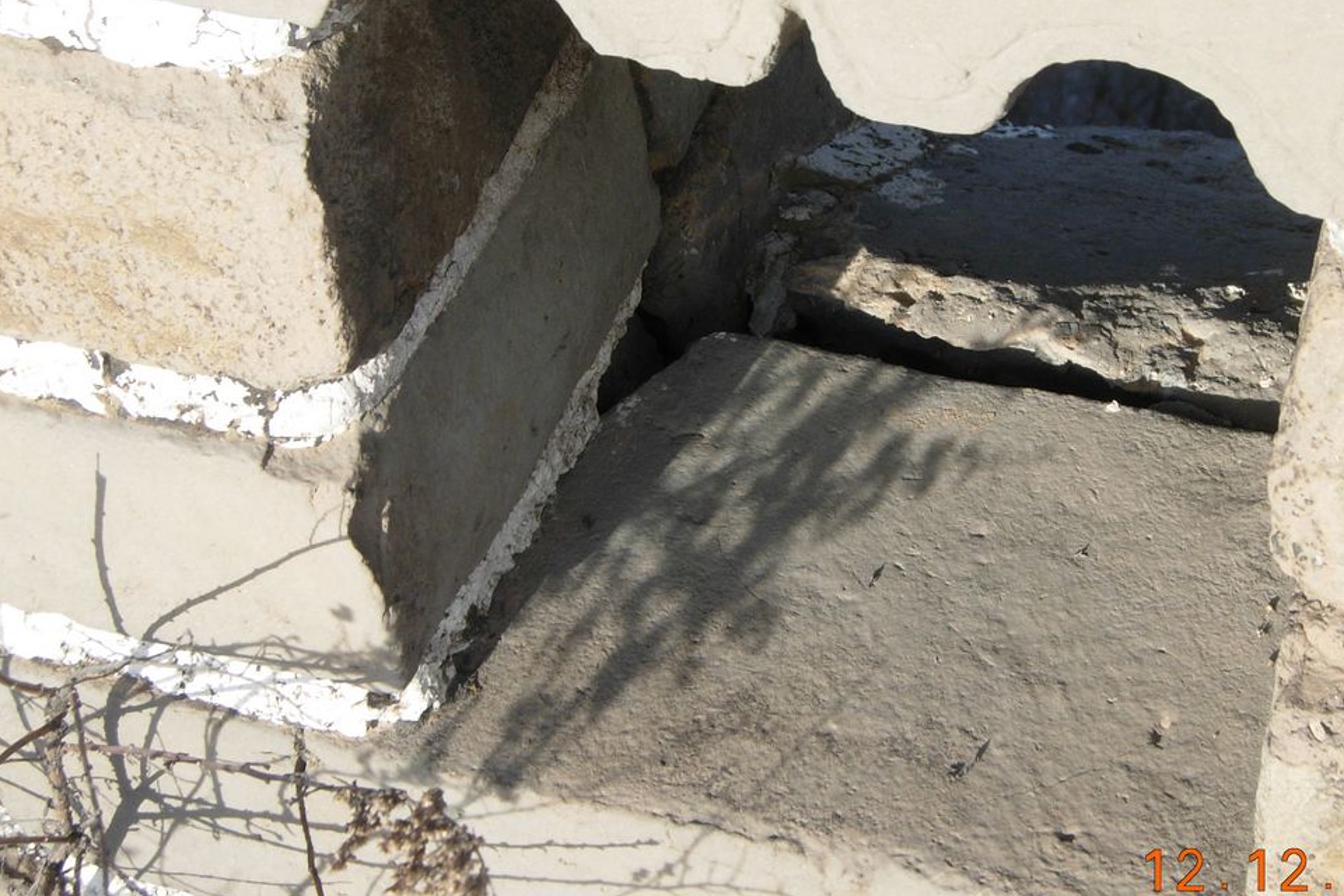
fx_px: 3210
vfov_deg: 15.9
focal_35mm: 86
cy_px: 340
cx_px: 868
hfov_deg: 23.6
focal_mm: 12.9
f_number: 4.9
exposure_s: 1/197
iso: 50
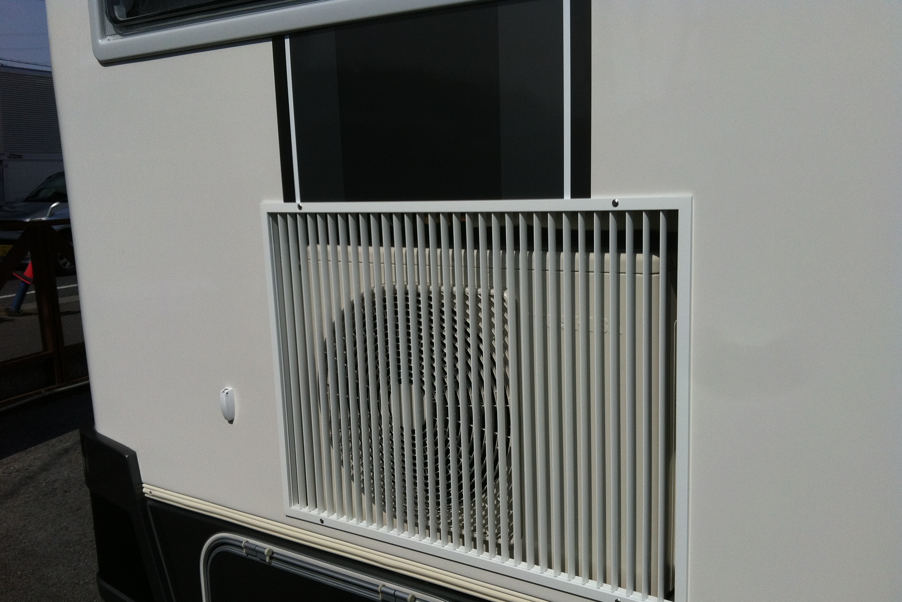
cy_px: 330
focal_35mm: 37
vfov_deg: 35.9
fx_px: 927
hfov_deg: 51.9
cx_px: 452
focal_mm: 3.85
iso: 80
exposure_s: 1/4309
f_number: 2.8
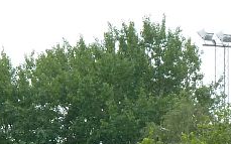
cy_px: 308
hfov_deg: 4.0
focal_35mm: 525
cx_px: 149
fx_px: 3304
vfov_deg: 2.5
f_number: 4.4
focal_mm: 18.2
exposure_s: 1/200
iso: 160
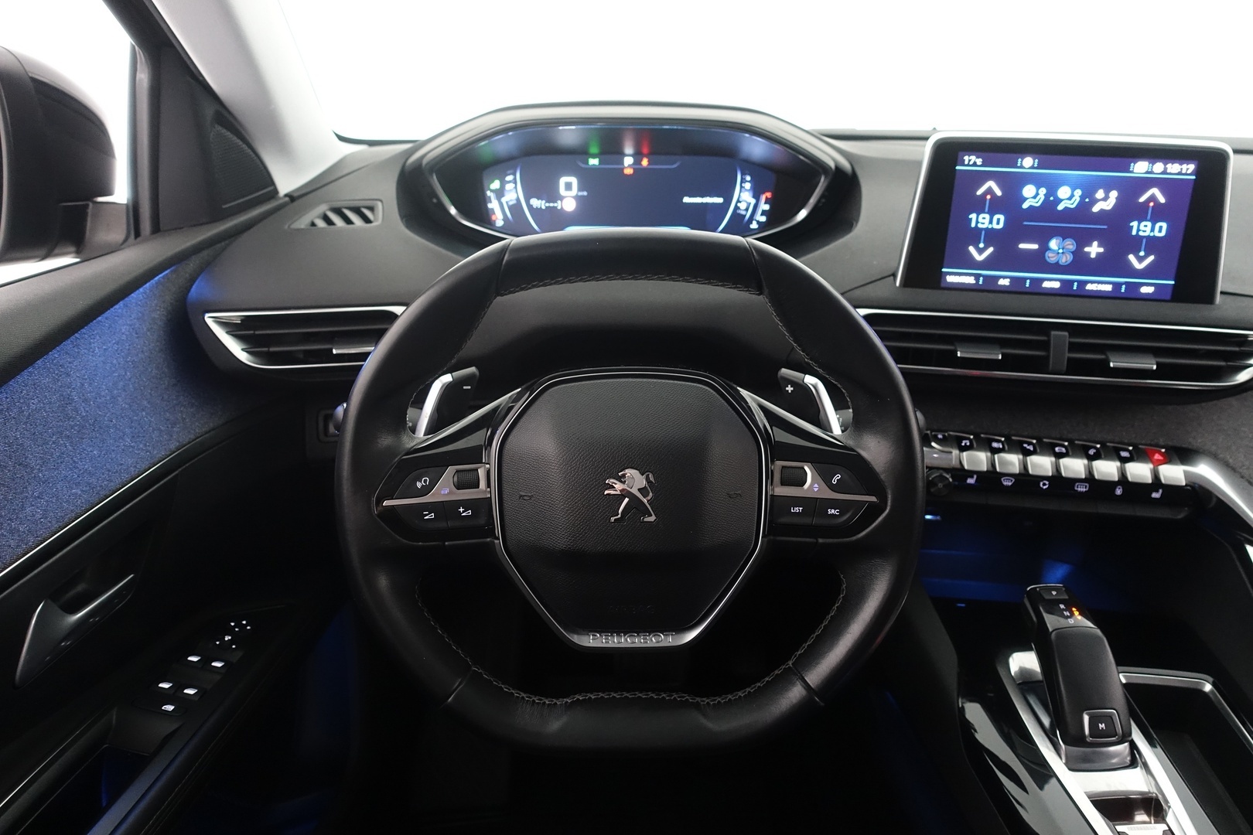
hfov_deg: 73.7
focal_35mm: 24
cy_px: 418
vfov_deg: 53.1
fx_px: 835
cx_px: 626
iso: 1000
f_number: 2.5
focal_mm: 8.8
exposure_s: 1/25
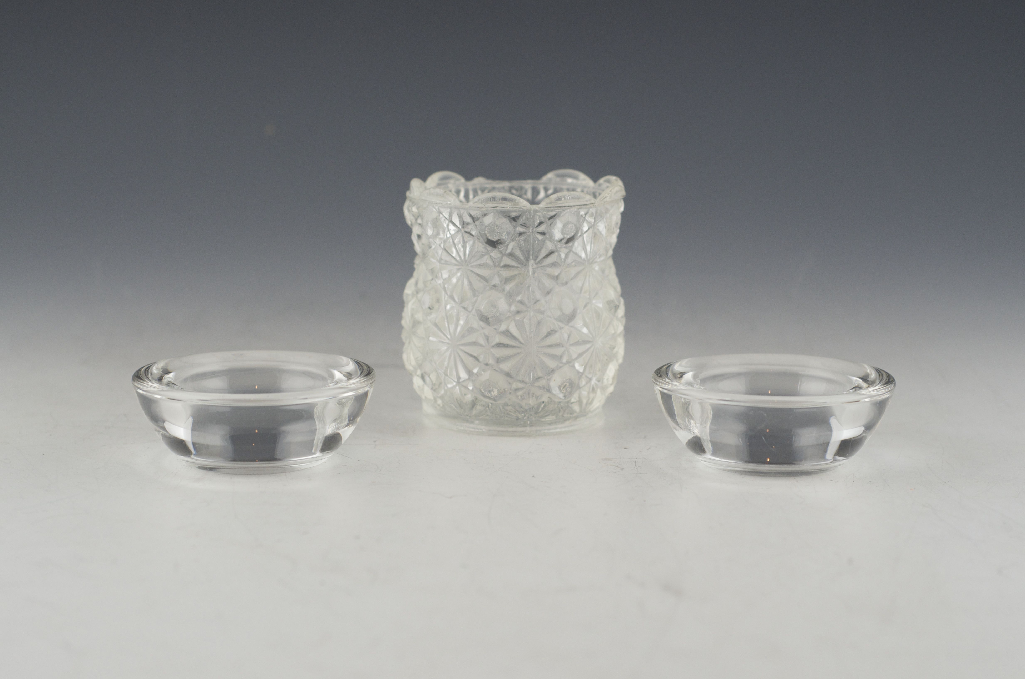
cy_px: 340
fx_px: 2131
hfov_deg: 27.0
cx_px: 512
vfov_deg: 18.1
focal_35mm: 75
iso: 500
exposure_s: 1/80
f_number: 4.5
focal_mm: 50
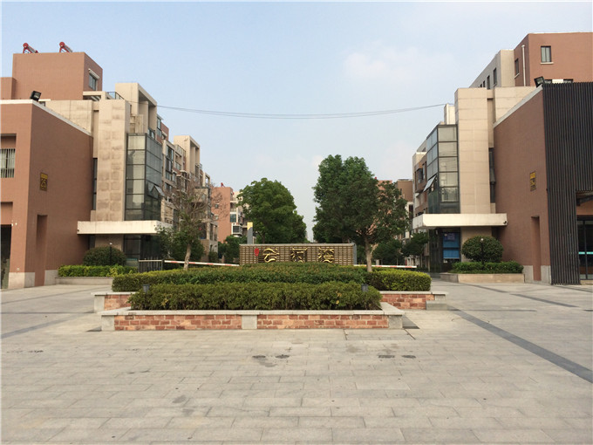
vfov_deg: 46.8
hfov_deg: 60.0
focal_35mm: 30
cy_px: 222
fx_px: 514
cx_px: 296
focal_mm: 4.12
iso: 40
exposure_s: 1/1866
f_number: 2.2
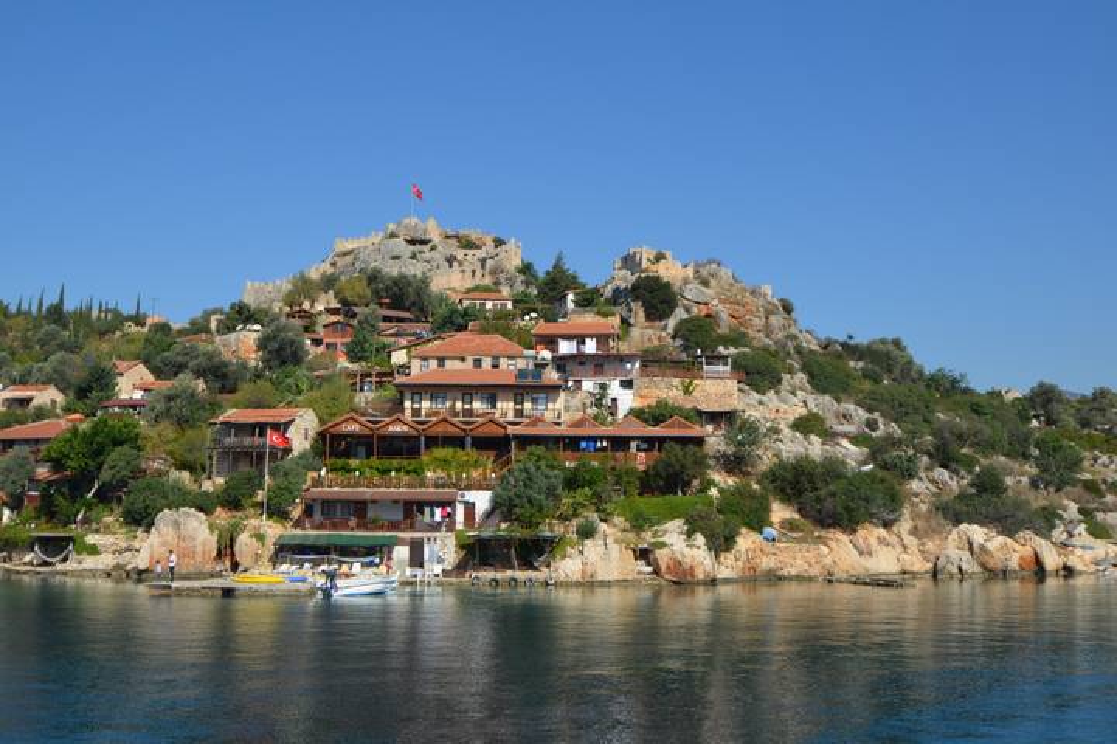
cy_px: 372
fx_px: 1117
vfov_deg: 36.9
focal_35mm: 36
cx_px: 558
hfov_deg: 53.1
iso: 100
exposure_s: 1/250
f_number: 8
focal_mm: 24
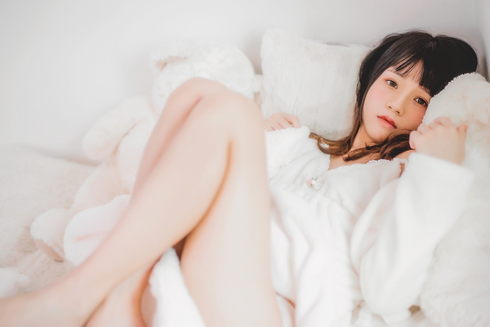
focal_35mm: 50
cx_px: 245
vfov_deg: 27.0
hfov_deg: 39.6
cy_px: 164
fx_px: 681
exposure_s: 1/160
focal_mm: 50
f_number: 1.4
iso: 250
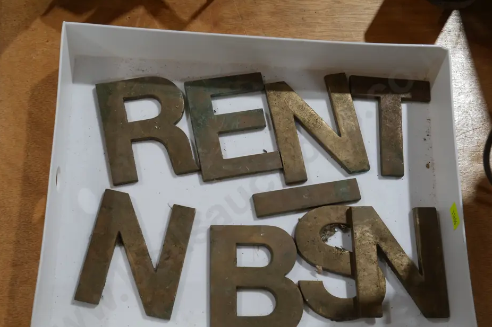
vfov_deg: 29.2
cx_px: 243
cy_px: 198
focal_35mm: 46
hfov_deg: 42.8
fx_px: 629
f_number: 5.6
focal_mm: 20
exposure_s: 1/60
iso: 400
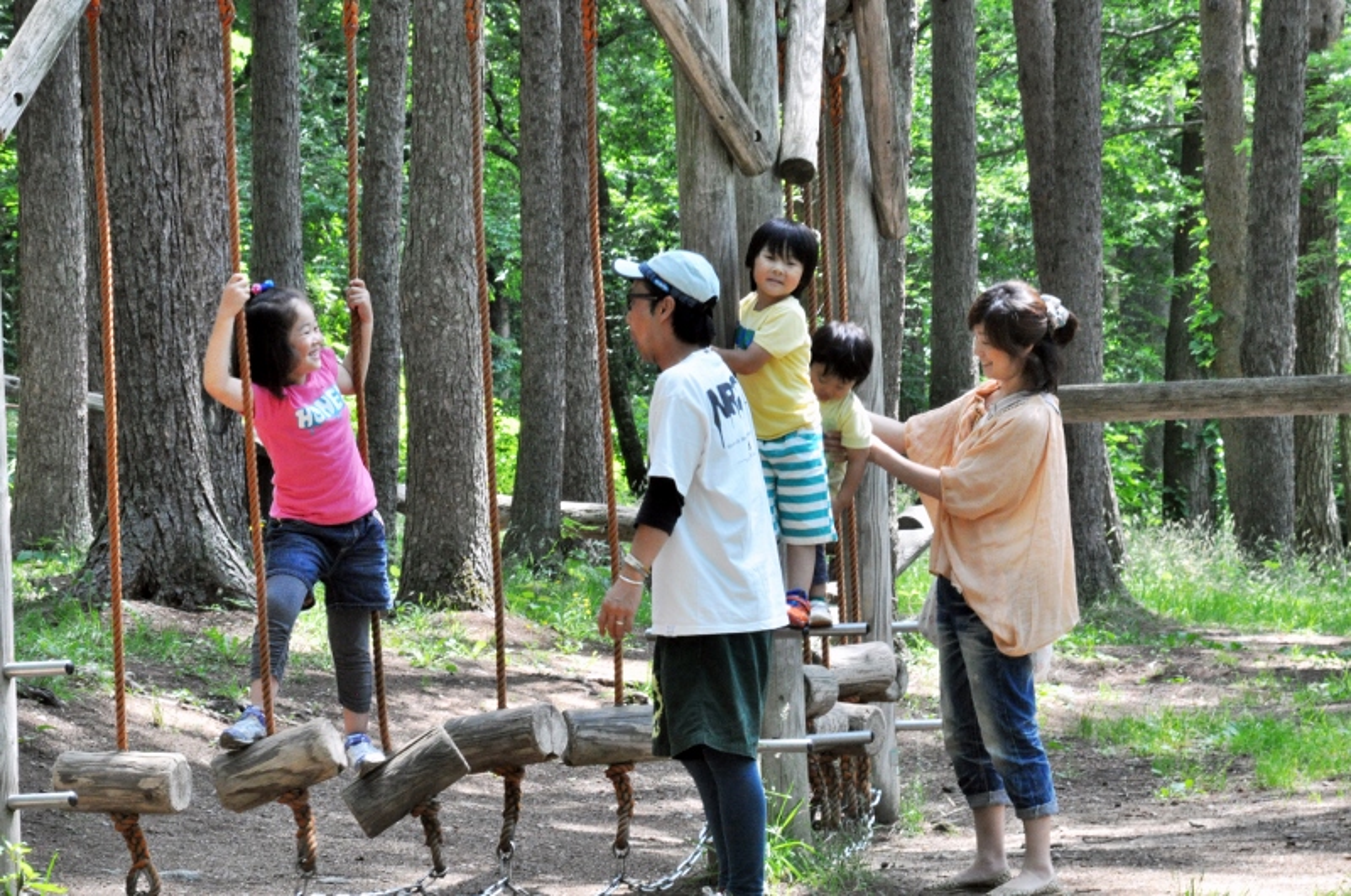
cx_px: 676
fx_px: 7589
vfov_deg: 6.8
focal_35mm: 202
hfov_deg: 10.2
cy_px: 448
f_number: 25
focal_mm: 135
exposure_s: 1/40
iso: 1600
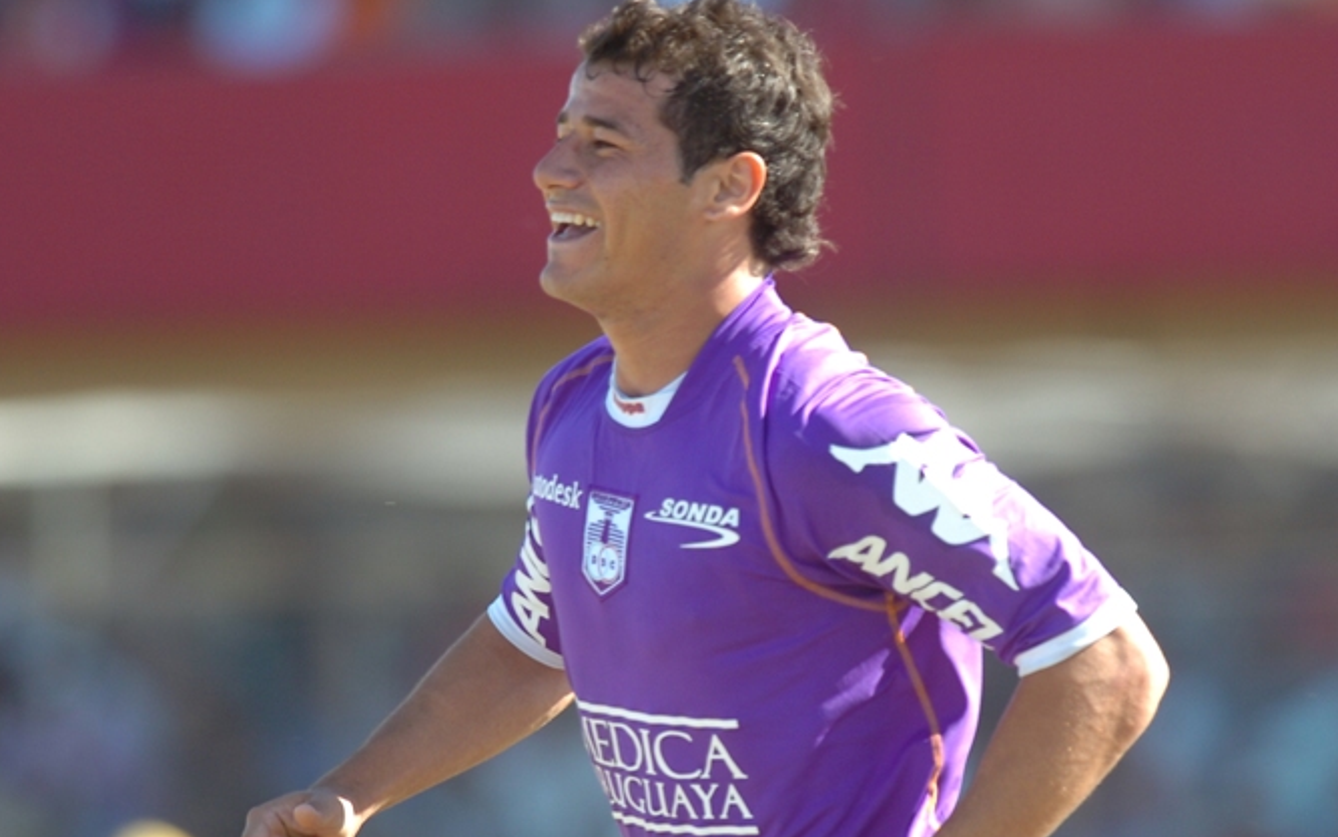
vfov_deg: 1.7
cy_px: 503
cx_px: 728
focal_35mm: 770
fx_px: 28080
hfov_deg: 2.7
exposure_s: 1/640
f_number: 5.6
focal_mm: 420
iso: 400
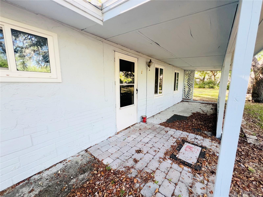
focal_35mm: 13
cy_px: 98
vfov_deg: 89.9
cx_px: 132
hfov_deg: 106.2
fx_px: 99
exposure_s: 1/99
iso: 64
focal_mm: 1.57
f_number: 1.8
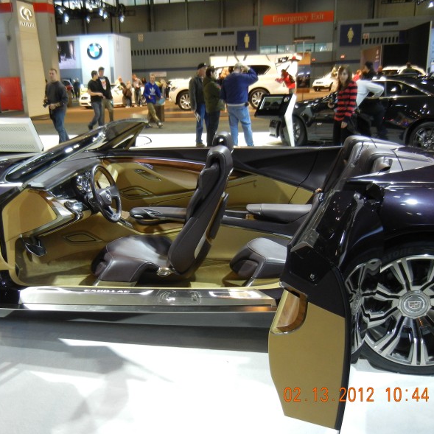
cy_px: 220
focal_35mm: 36
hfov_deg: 45.8
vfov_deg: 46.0
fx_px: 511
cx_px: 170
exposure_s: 1/60
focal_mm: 5.4
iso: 388
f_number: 3.5
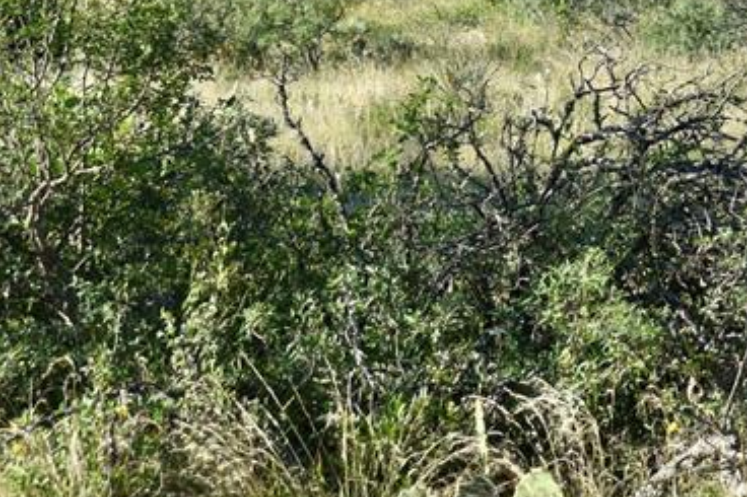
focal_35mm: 229
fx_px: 4757
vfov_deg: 6.0
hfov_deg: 8.8
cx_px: 1005
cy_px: -110
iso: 140
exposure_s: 1/250
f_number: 8
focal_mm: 55
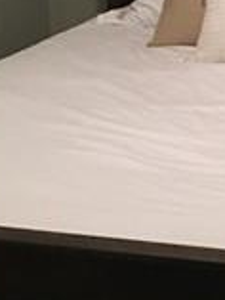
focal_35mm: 142
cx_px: 463
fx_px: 1229
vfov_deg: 13.6
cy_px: -44
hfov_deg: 9.7
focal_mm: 4.15
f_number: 2.2
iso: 200
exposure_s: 1/30
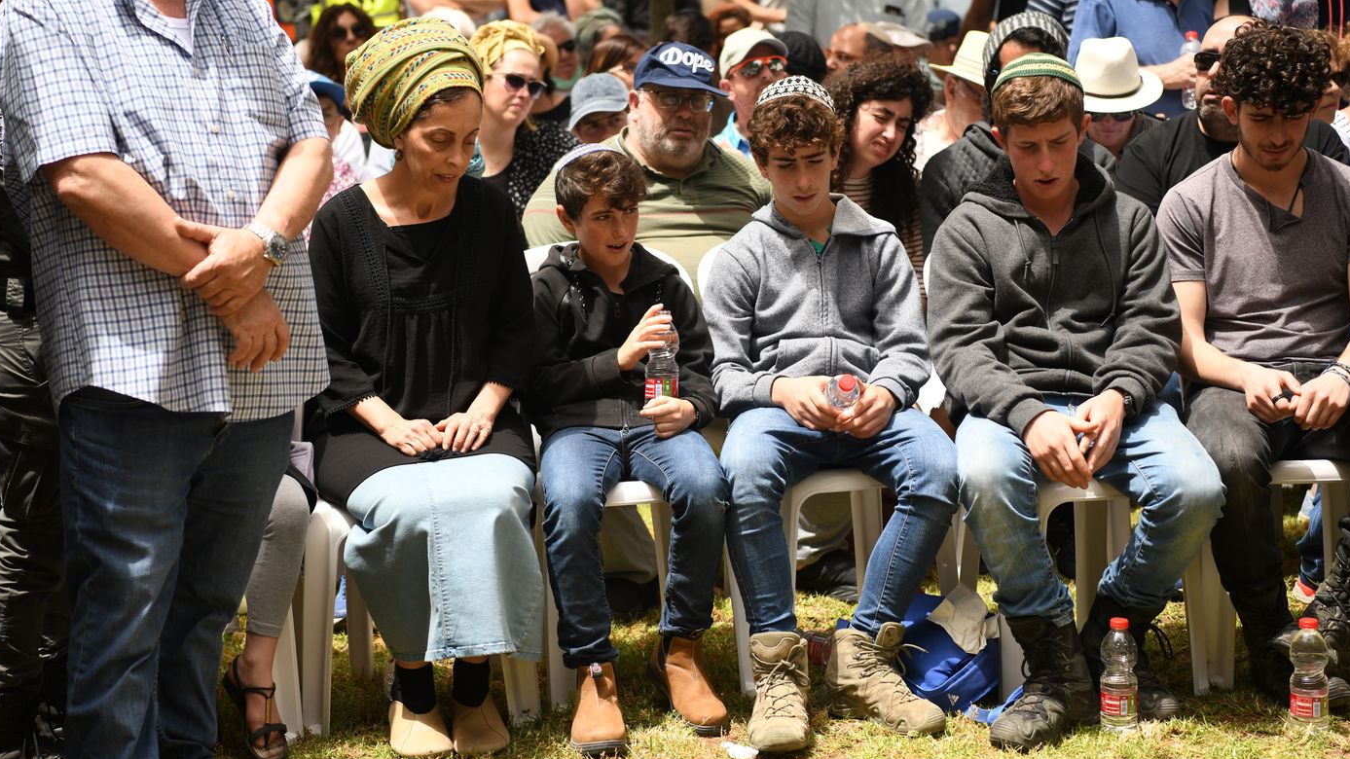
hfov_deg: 28.6
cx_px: 672
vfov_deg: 16.3
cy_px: 375
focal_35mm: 74
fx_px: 2649
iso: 640
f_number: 3.5
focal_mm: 70
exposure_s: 1/3200
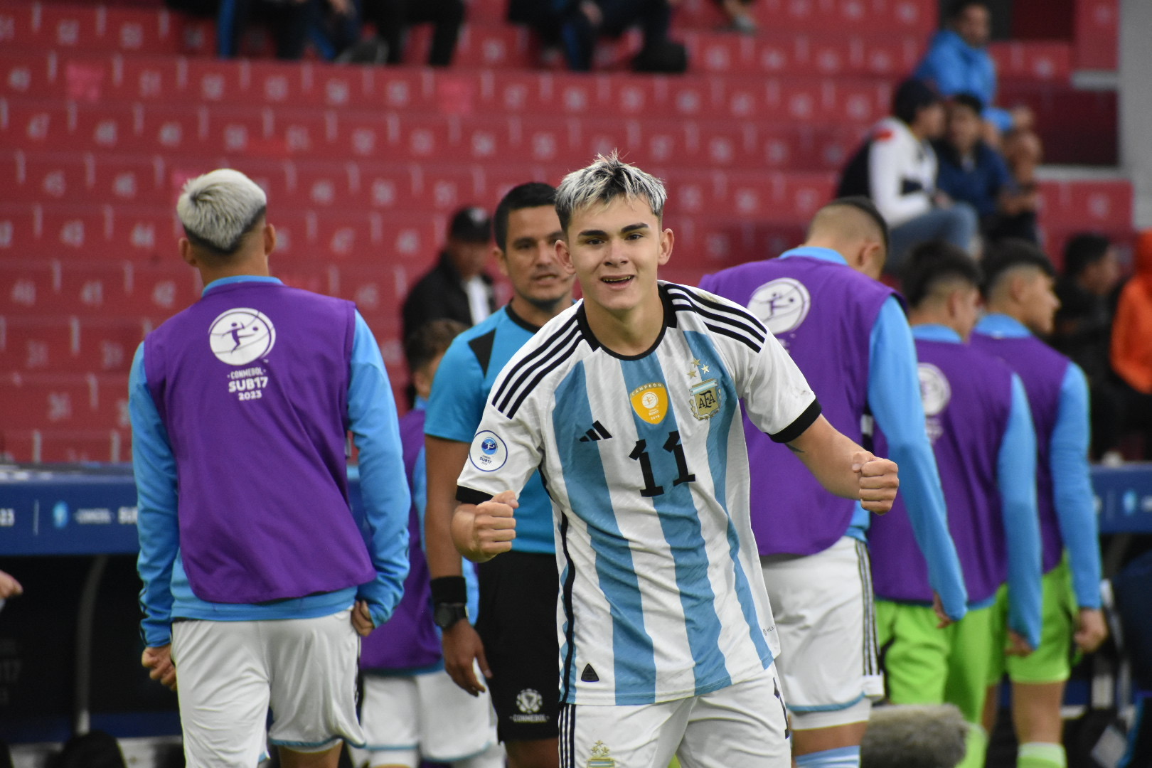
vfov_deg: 3.3
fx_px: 13439
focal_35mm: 420
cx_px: 576
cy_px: 384
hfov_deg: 4.9
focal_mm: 280
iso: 3200
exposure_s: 1/1000
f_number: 6.3
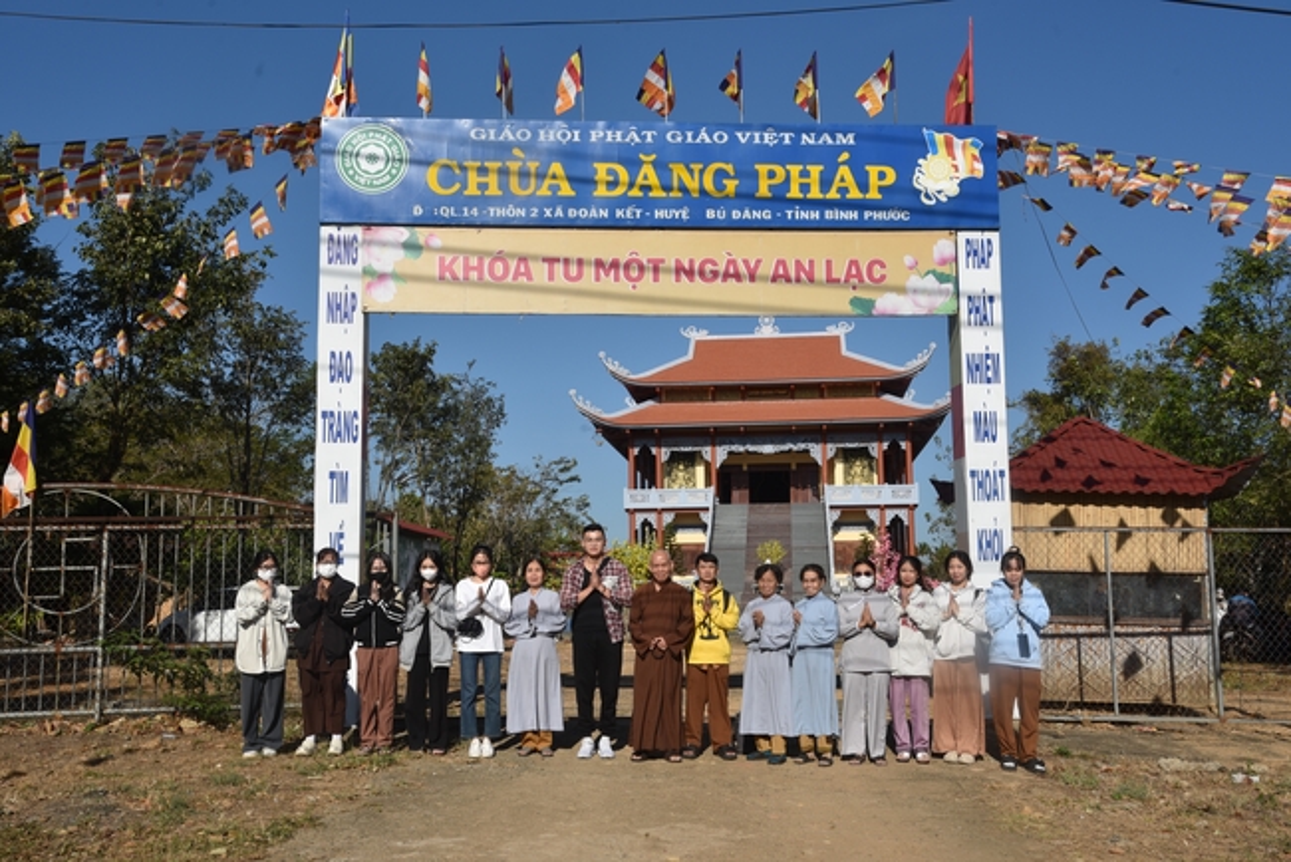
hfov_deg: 50.7
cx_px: 646
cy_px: 431
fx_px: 1363
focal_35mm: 38
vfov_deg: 35.1
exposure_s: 1/400
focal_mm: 38
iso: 200
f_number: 10
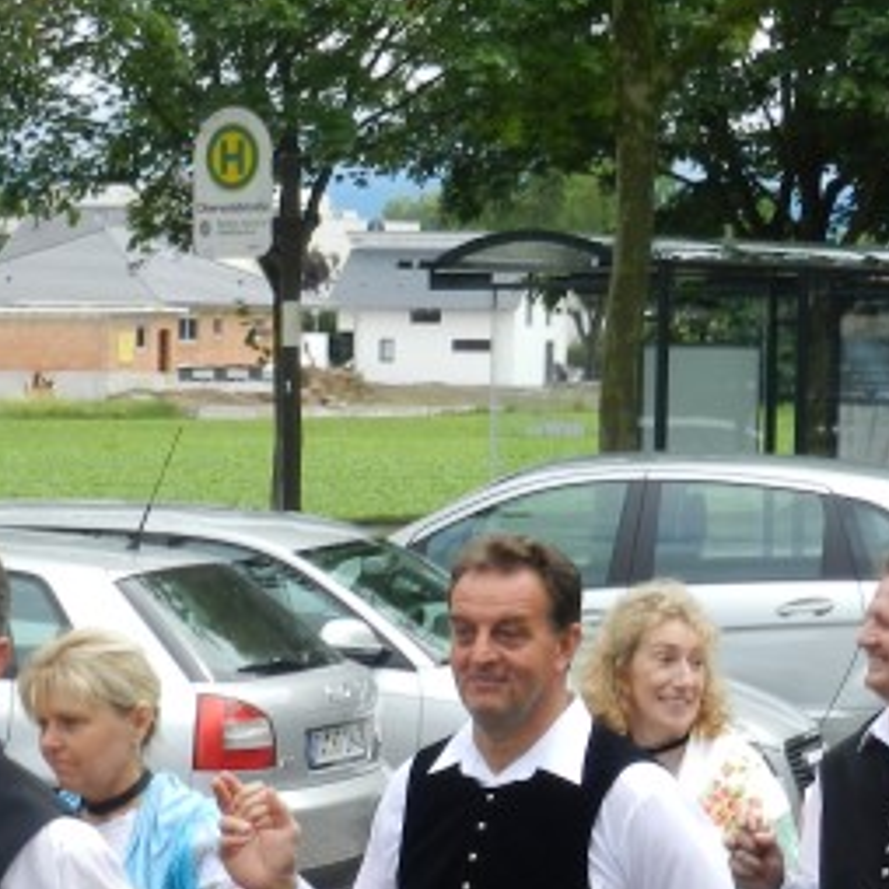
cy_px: 833
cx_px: 406
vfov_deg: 10.4
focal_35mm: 167
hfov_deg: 10.5
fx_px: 4852
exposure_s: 1/250
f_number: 4.6
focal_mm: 10.7
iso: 160
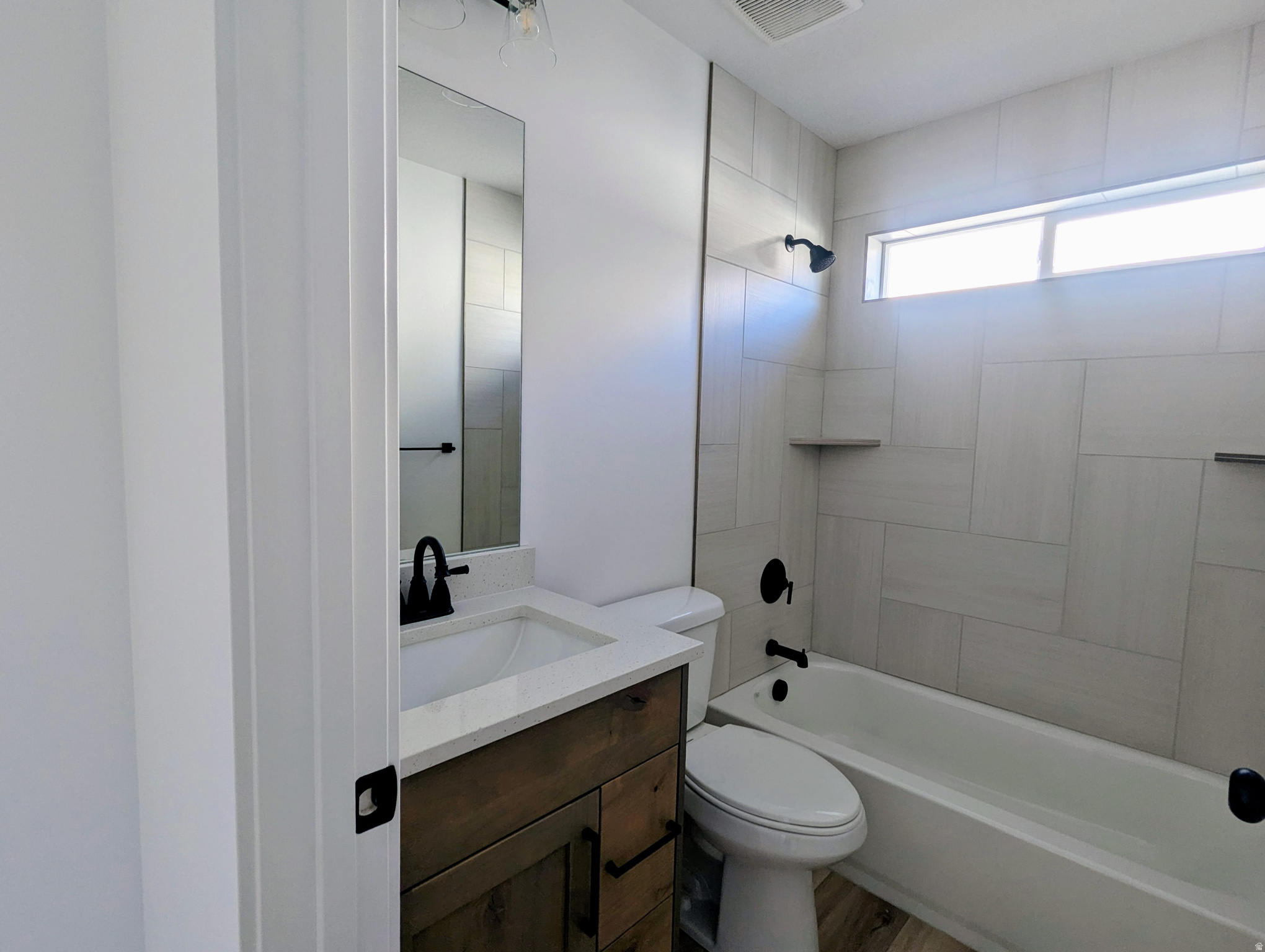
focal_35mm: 16
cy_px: 476
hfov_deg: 94.4
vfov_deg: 78.2
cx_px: 632
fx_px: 586
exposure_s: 1/92.1
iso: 48
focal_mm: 2.35
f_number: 2.2
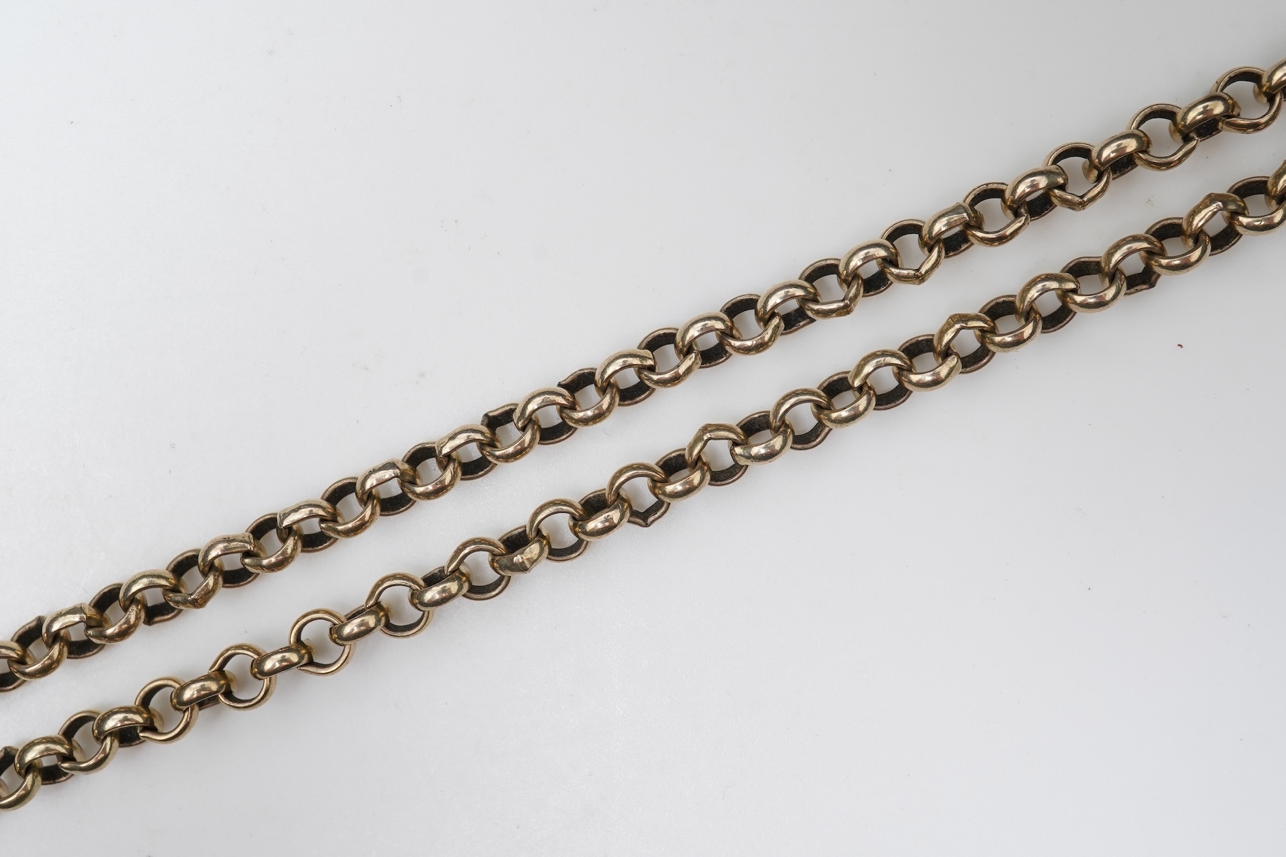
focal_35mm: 45
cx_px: 643
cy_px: 428
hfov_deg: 43.6
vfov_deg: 29.9
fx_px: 1607
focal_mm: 30
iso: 400
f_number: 16
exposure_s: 1/125
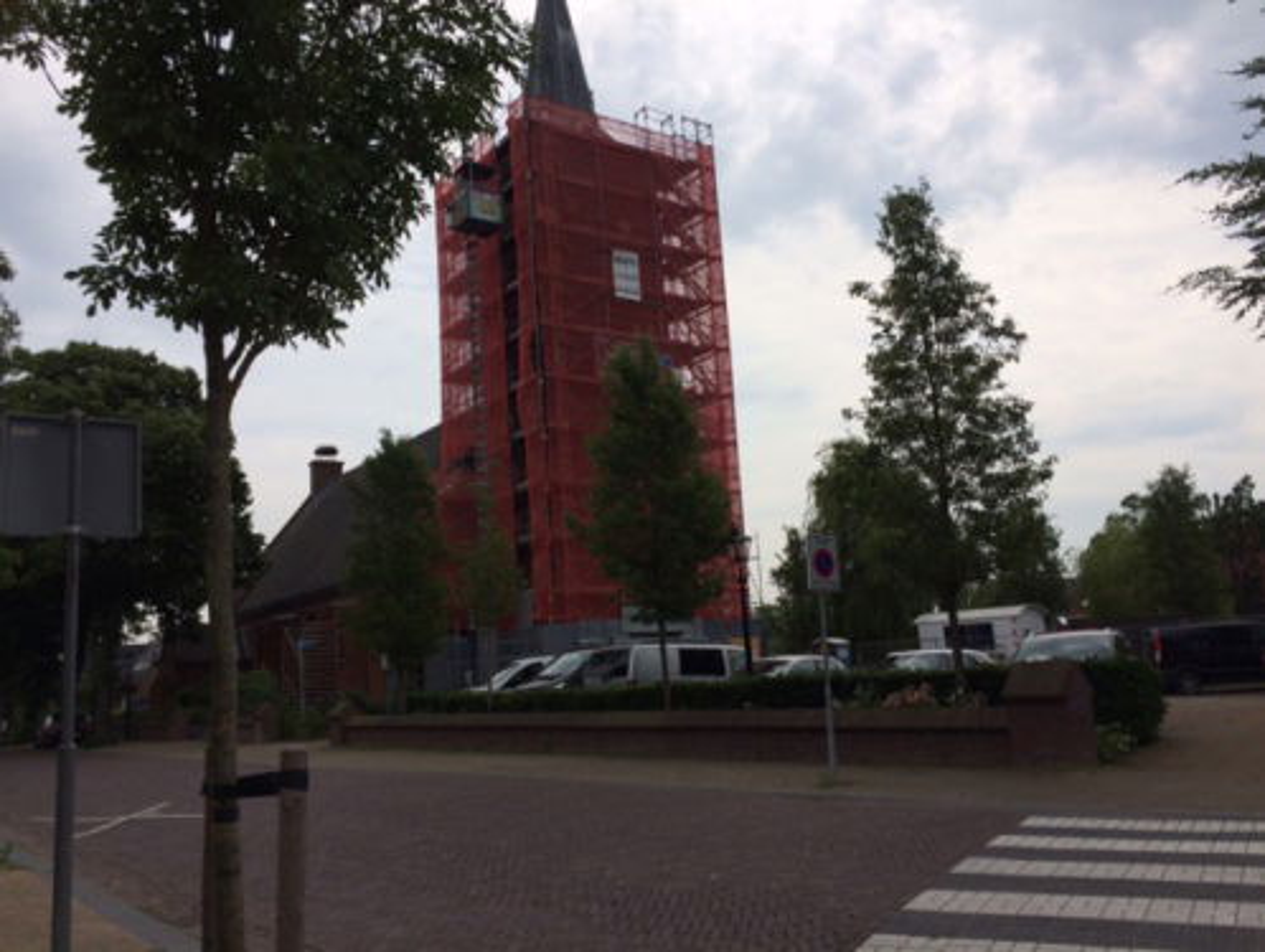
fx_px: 1061
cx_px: 632
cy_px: 476
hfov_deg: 61.6
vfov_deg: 48.3
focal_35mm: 29
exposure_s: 1/3731
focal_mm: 4.15
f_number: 2.2
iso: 32
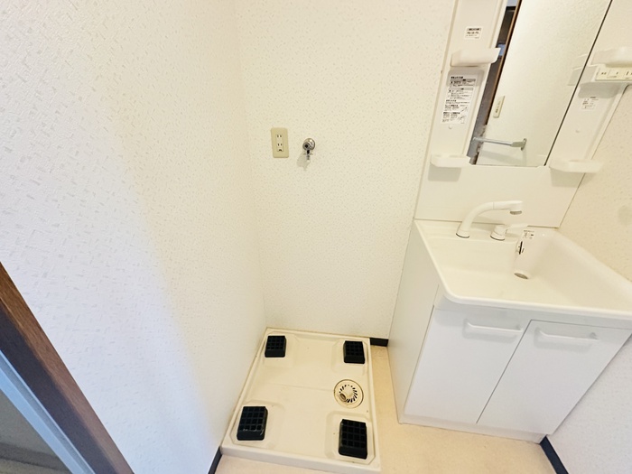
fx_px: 256
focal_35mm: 14
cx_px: 316
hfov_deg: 102.1
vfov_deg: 85.7
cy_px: 237
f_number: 2.2
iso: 1000
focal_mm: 2.22
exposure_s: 1/60
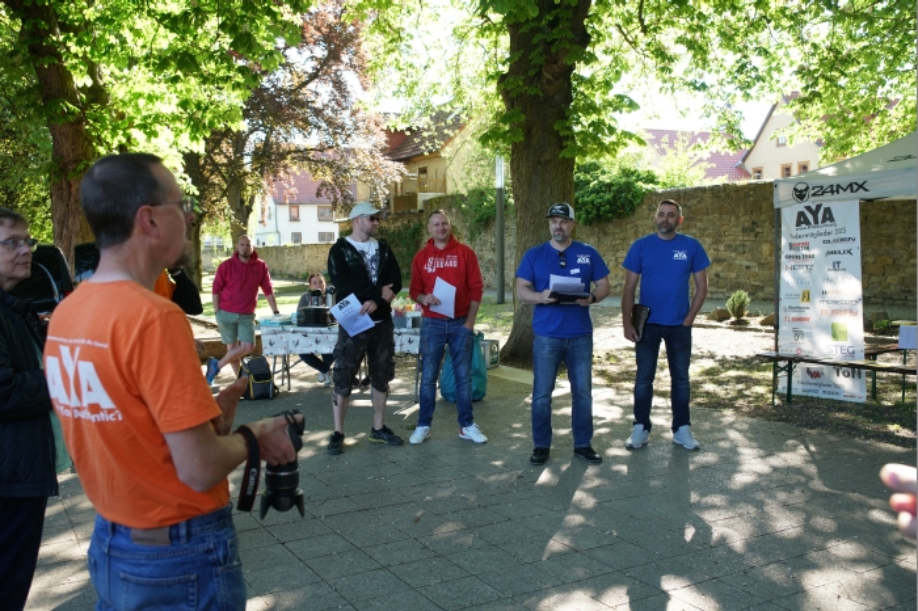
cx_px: 459
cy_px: 306
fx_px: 892
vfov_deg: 37.8
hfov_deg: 54.5
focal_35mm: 35
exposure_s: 1/250
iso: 500
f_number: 4.5
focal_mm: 35
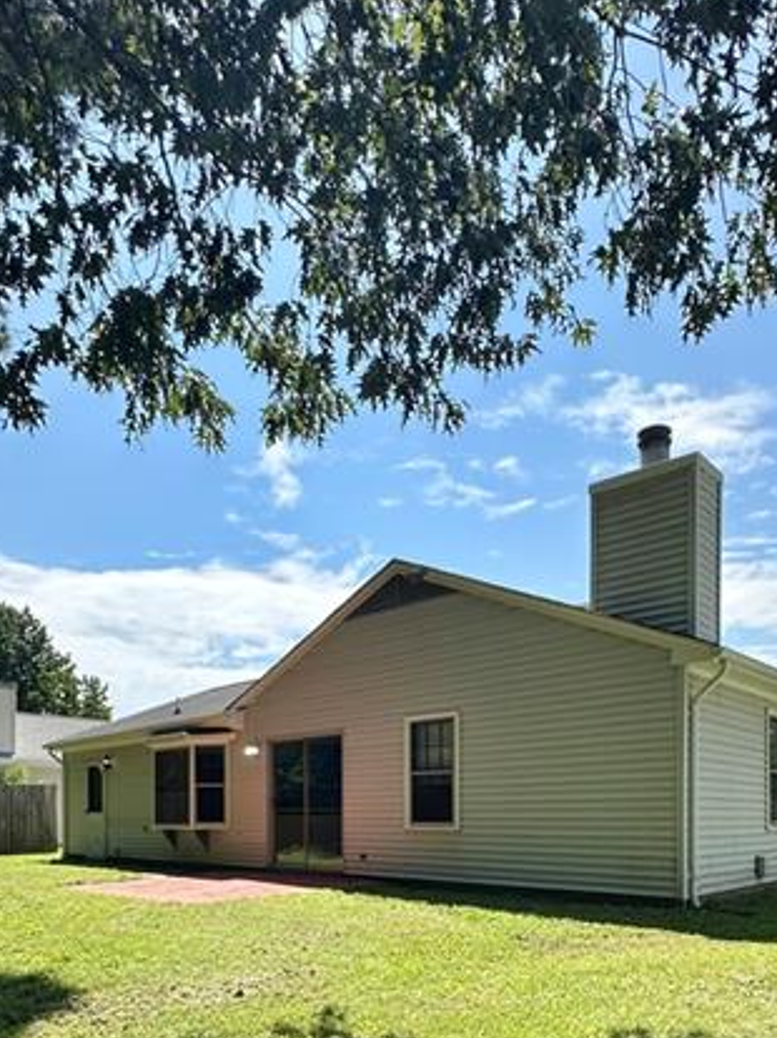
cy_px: 815
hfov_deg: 52.9
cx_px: 424
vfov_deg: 62.3
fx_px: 779
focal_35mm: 26
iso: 50
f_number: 2.2
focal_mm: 2.22
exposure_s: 1/1742
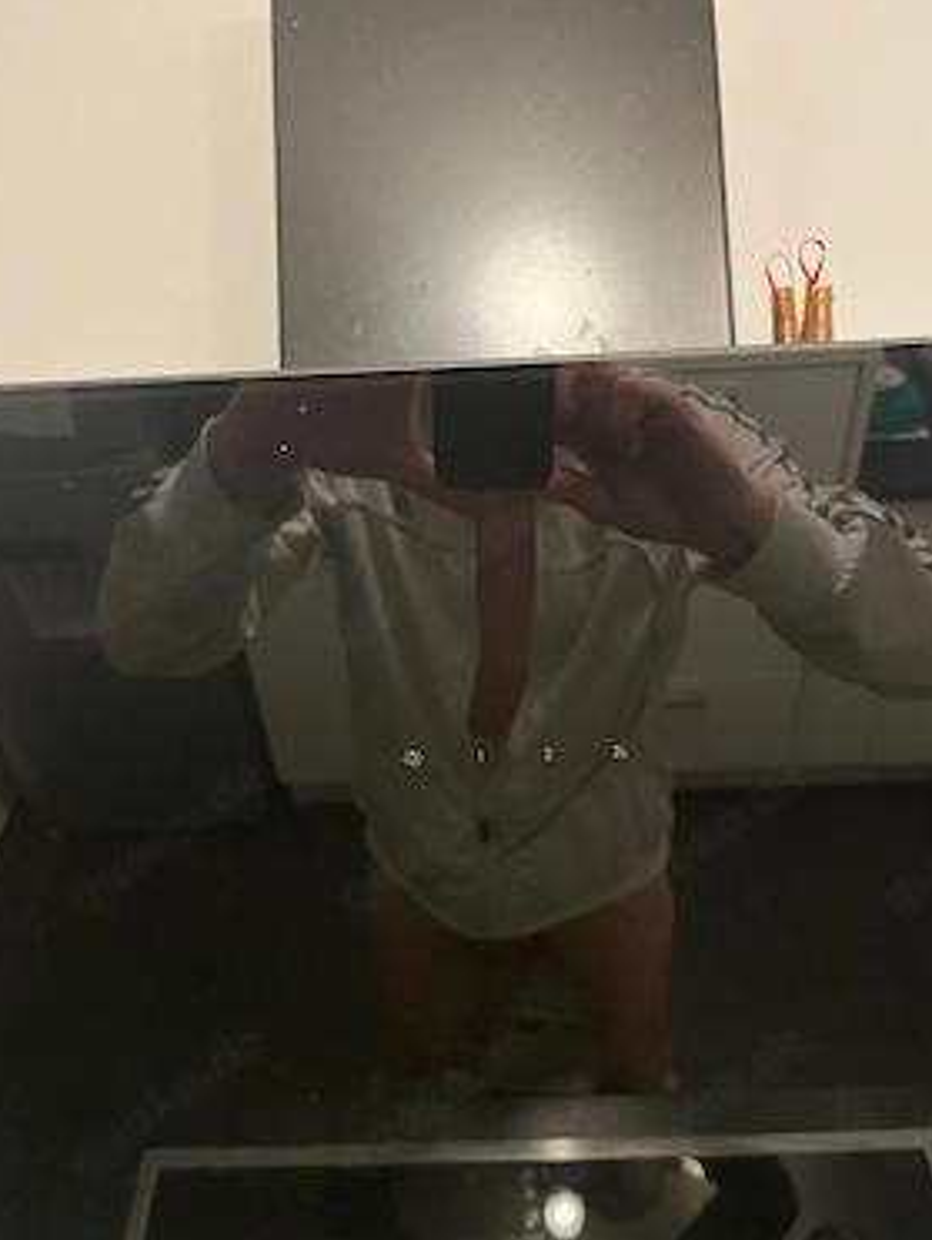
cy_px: 602
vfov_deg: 63.4
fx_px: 1003
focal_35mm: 28
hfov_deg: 49.8
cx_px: 478
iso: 640
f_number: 1.6
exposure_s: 1/40
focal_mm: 5.1
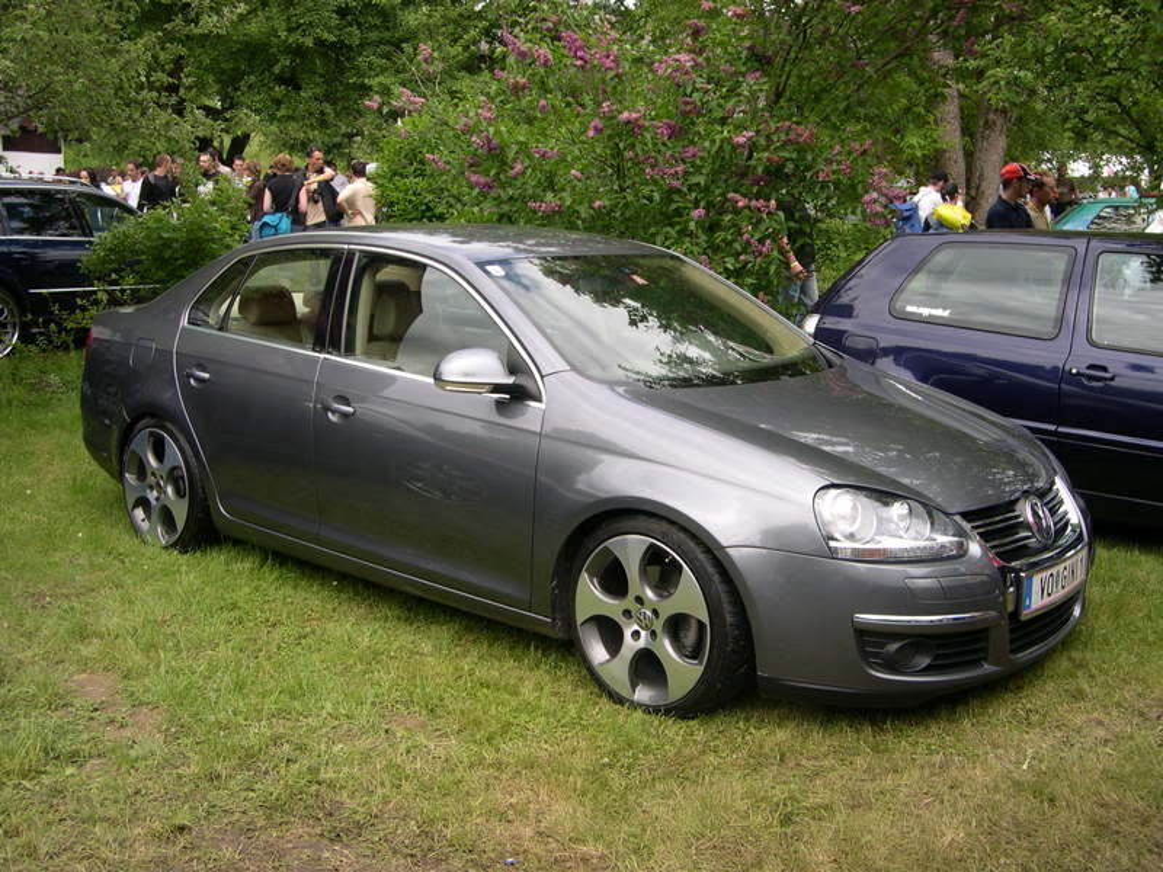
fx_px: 1277
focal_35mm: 38
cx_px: 582
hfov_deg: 49.0
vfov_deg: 37.7
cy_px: 436
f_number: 2.8
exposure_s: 1/618
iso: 100
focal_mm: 8
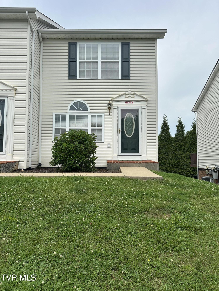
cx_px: 110
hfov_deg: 56.8
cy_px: 146
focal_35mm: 24
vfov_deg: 71.6
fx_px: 202
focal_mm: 6.86
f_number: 1.78
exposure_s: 1/3356
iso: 80
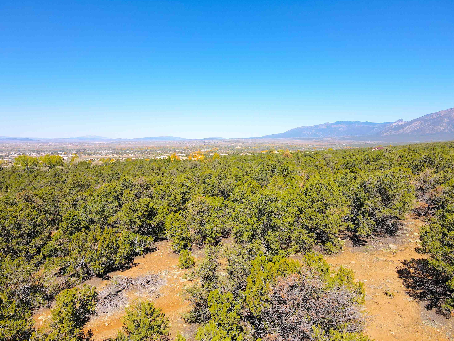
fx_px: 328
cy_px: 171
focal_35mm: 25
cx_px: 229
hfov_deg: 69.4
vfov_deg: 54.9
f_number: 2.8
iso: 110
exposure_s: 1/640
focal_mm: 4.5
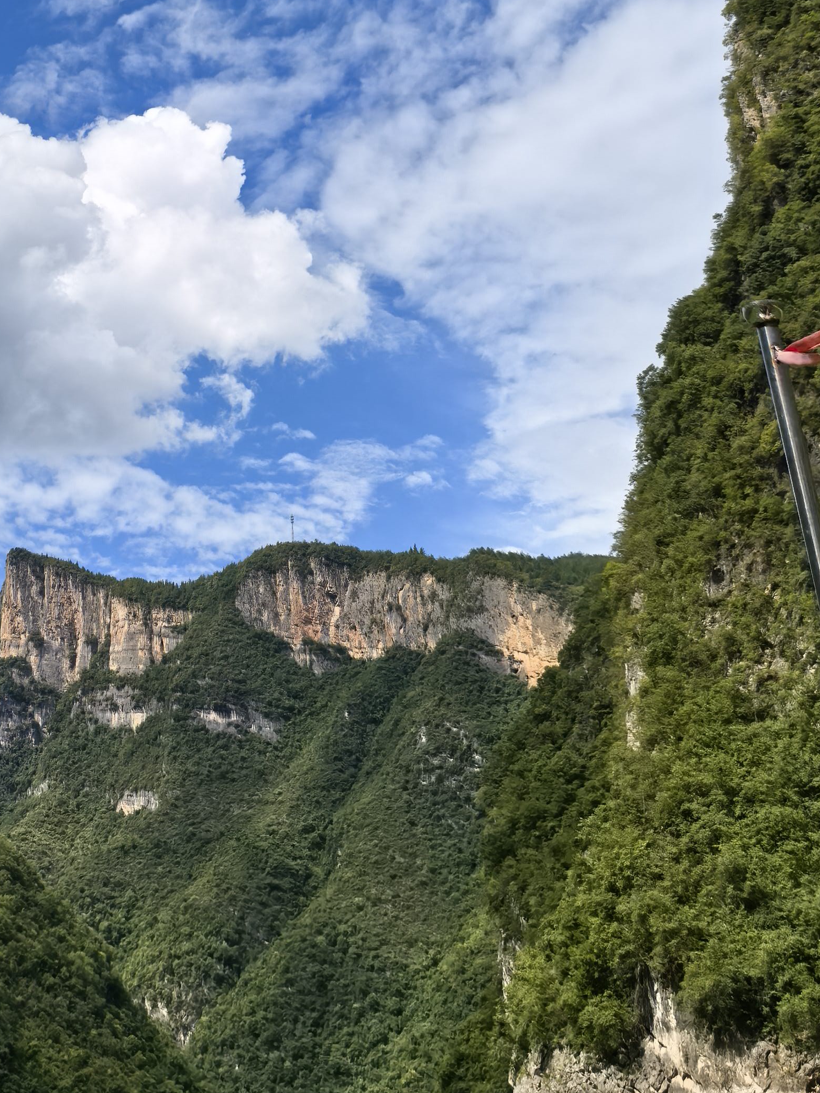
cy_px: 118
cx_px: 144
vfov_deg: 34.3
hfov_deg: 26.9
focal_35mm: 53
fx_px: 1674
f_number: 1.4
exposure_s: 1/12987
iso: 50
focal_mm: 5.75
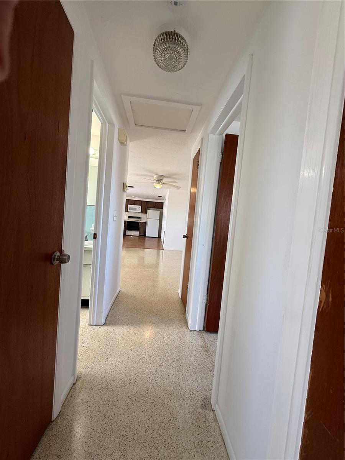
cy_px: 230
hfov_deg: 85.7
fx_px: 186
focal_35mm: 14
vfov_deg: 102.1
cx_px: 172
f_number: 2.2
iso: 64
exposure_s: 1/99
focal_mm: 2.22
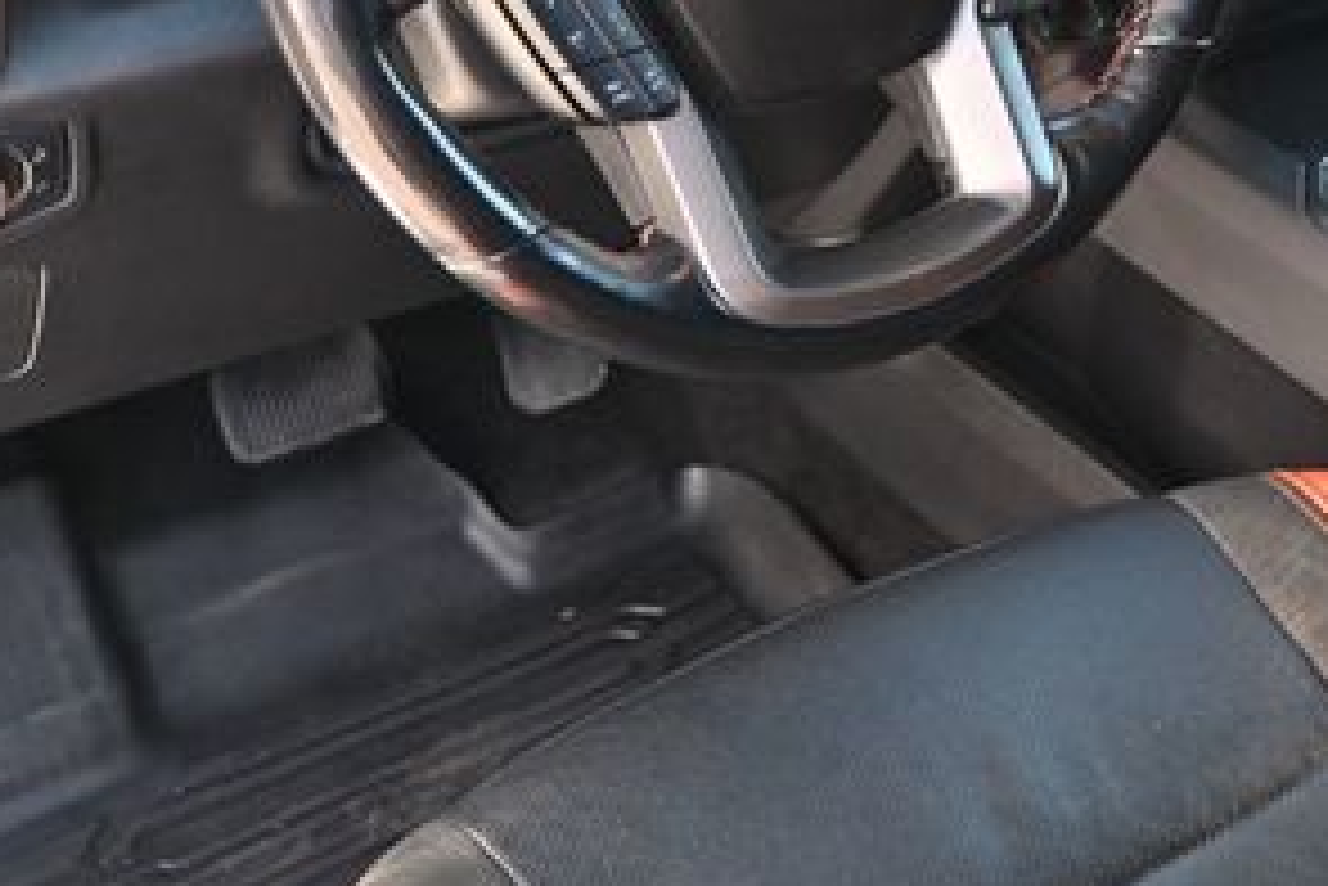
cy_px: 18
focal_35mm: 65
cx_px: 981
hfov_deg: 30.5
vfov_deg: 20.3
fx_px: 2399
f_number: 3.8
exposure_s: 1/125
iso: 720
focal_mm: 20
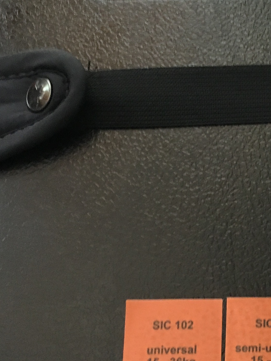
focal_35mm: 83
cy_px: 107
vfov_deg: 23.4
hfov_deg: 17.1
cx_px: 310
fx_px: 866
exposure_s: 1/20
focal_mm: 4.15
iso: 200
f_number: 2.2
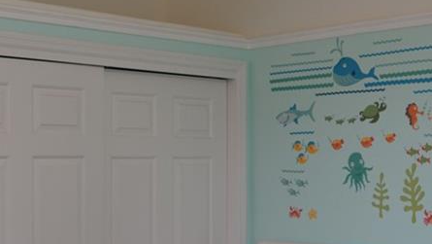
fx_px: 745
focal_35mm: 65
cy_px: 149
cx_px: 170
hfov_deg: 32.2
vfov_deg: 18.6
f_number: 4.5
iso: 400
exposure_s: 1/80
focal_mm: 18
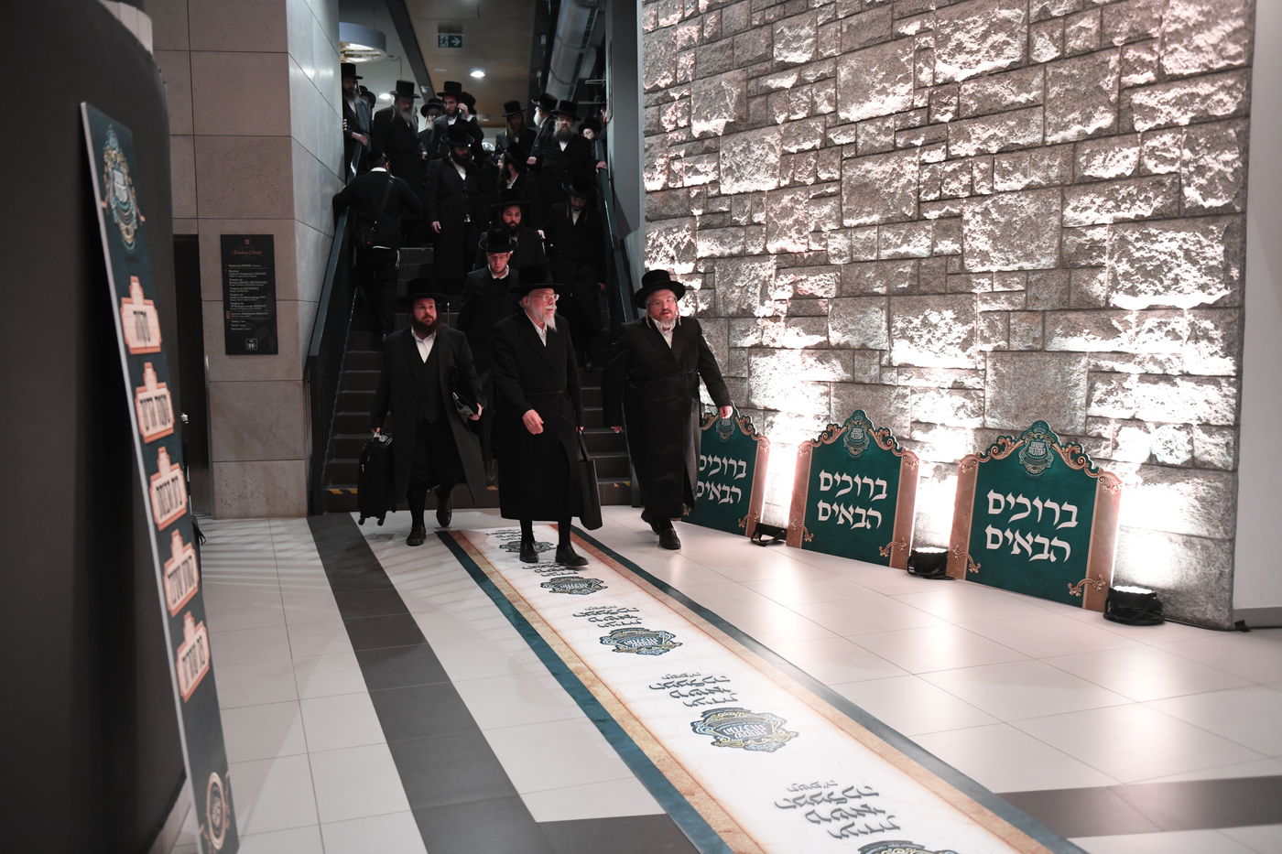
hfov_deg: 58.7
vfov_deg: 41.1
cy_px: 427
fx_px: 1139
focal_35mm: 32
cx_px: 641
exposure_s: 1/100
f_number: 2.8
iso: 2500
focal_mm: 32
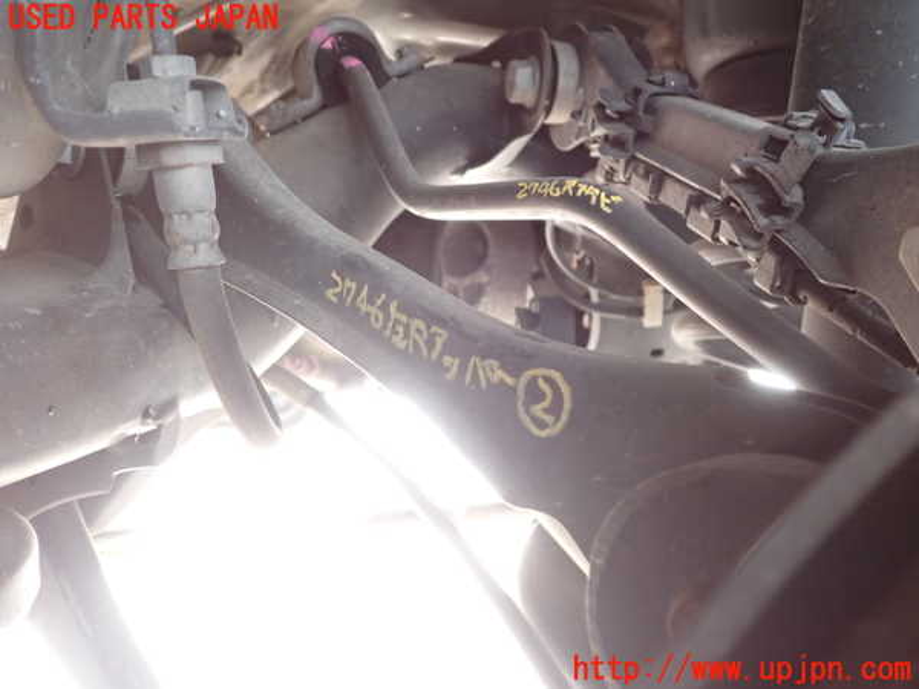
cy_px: 344
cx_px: 460
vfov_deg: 46.8
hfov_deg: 60.0
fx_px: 796
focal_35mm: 30
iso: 320
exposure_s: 1/30
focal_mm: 5.4
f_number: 2.3
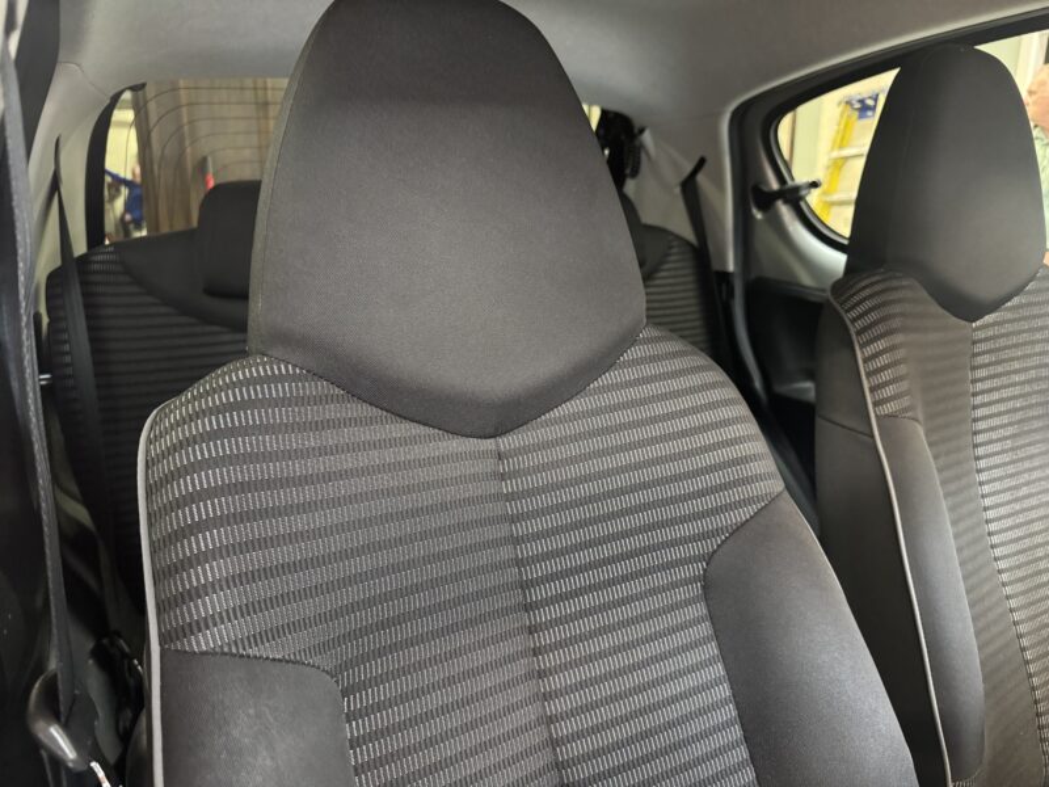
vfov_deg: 56.8
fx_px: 727
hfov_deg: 71.6
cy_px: 394
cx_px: 524
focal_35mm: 24
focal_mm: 6.76
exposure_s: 1/33
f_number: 1.78
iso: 800
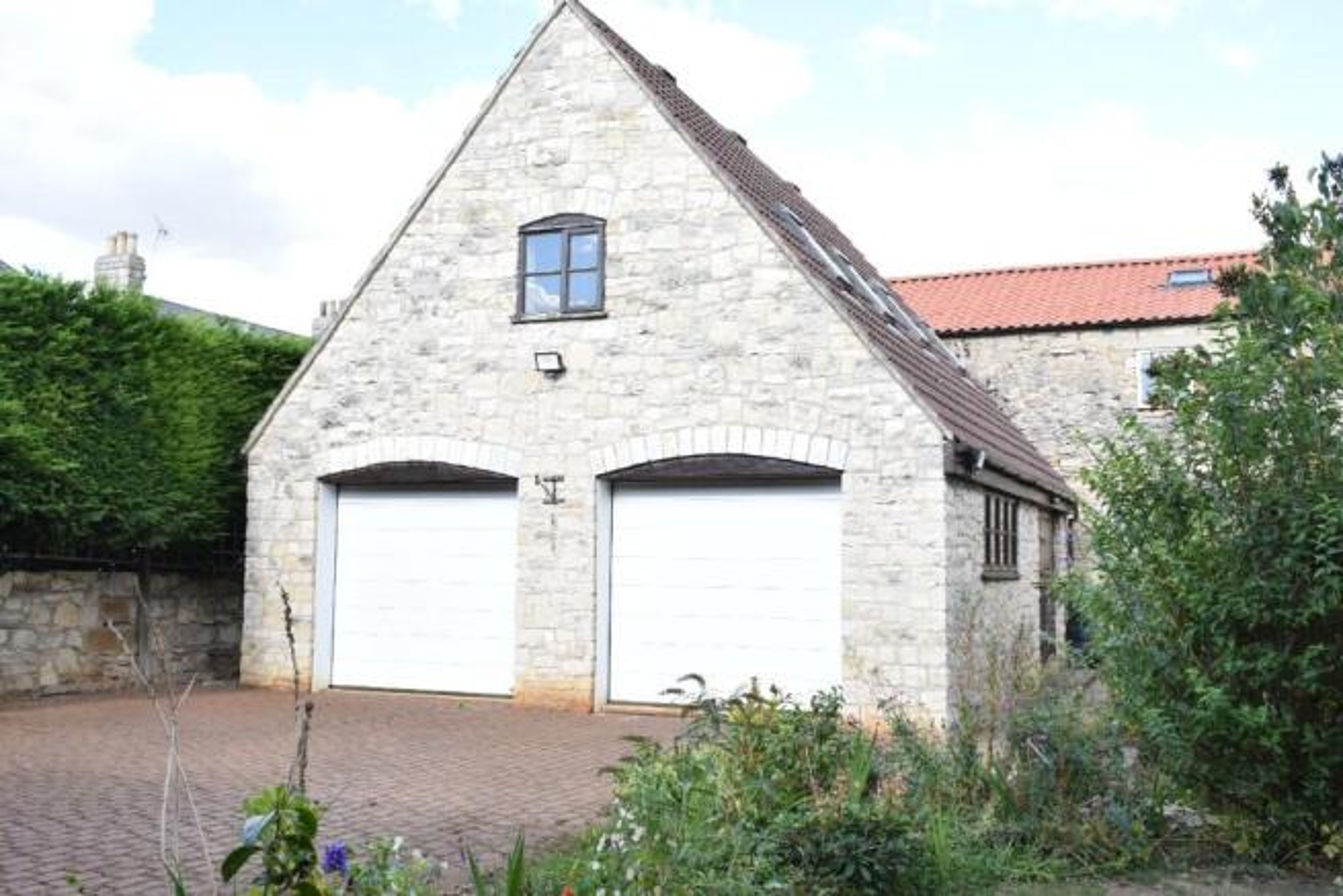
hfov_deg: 55.1
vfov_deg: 38.4
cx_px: 672
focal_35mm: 34
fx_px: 1287
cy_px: 448
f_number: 13
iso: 800
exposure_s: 1/200
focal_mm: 23
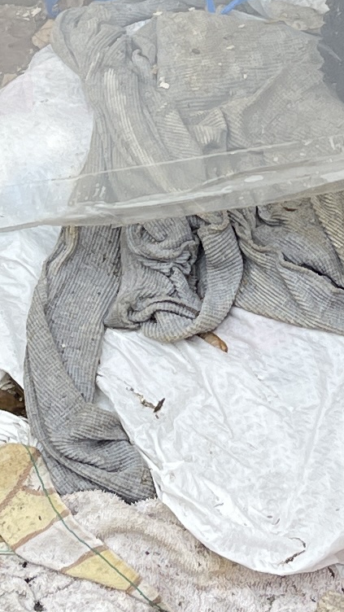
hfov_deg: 8.3
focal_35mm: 146
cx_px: 247
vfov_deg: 14.4
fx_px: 2368
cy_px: -35
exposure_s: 1/242
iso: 32
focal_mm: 5.1
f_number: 1.6
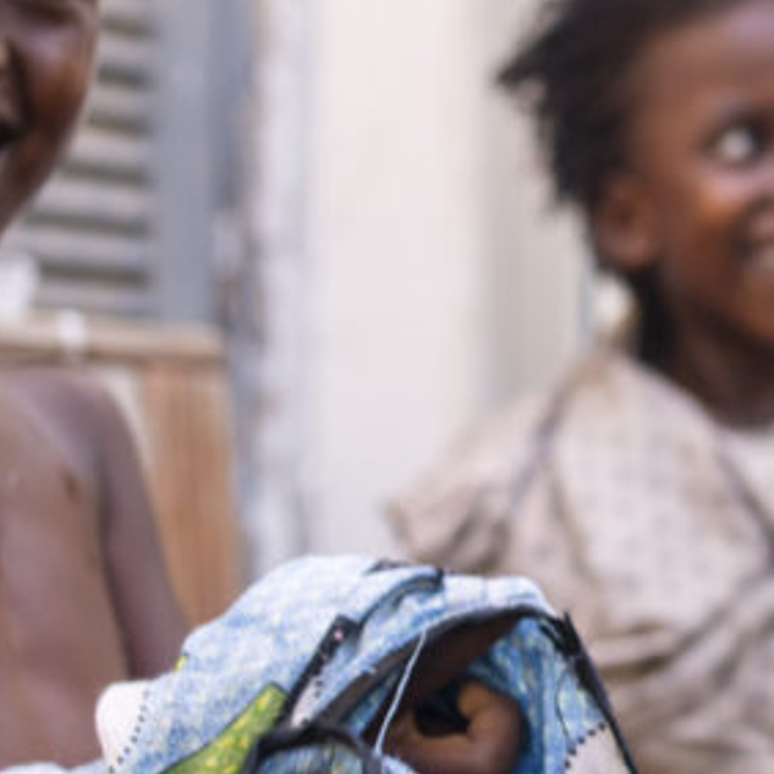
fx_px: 2732
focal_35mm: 108
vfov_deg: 16.1
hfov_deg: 15.7
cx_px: 862
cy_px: 561
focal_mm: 35
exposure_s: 1/320
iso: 320
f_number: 3.5
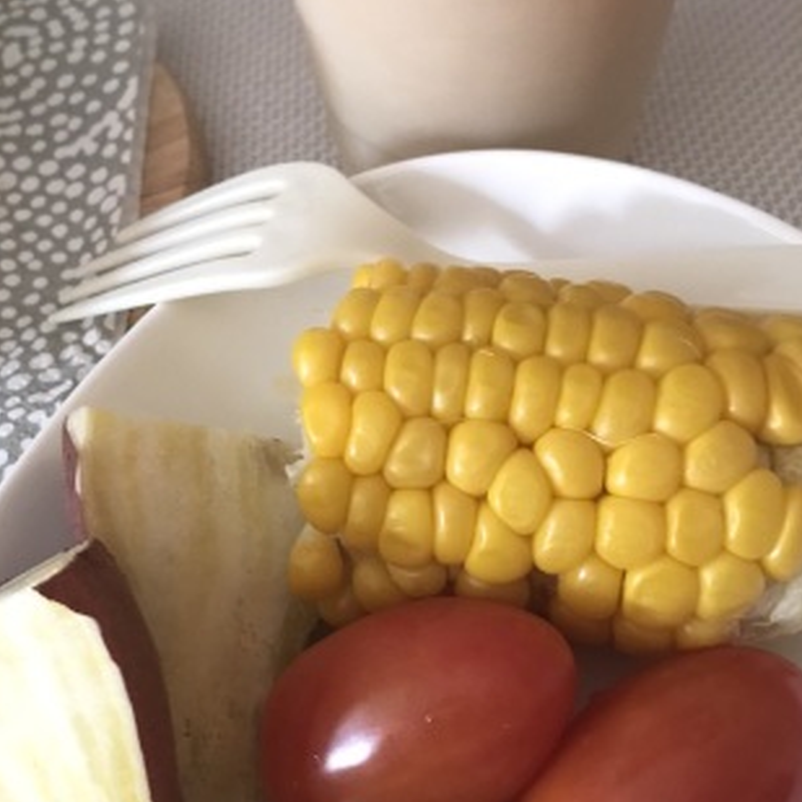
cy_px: 459
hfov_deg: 35.3
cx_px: 327
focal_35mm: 48
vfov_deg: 35.3
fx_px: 1258
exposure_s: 1/15
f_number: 1.8
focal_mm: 3.99
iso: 100
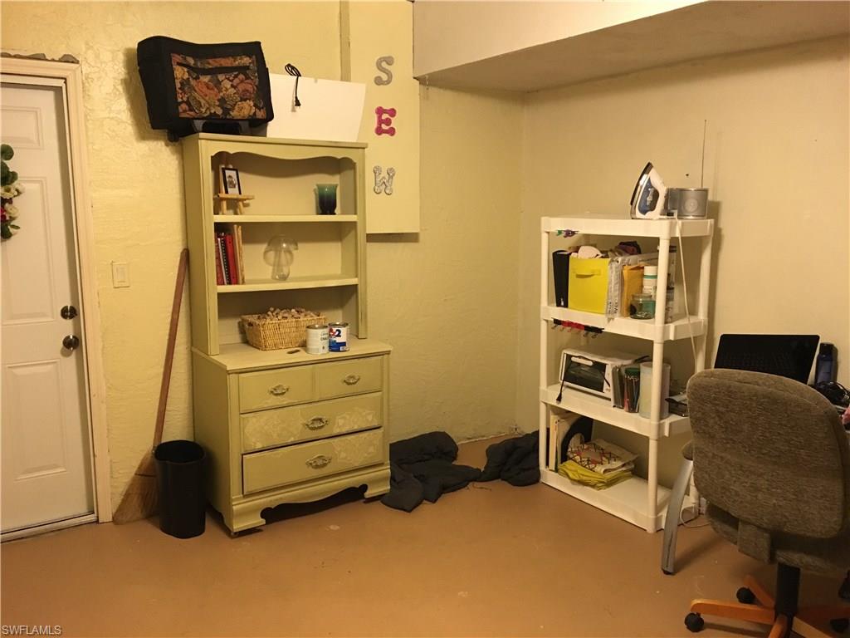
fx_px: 712
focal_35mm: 29
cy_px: 319
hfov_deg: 61.7
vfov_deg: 48.2
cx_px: 425
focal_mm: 4.15
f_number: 2.2
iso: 200
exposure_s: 1/30
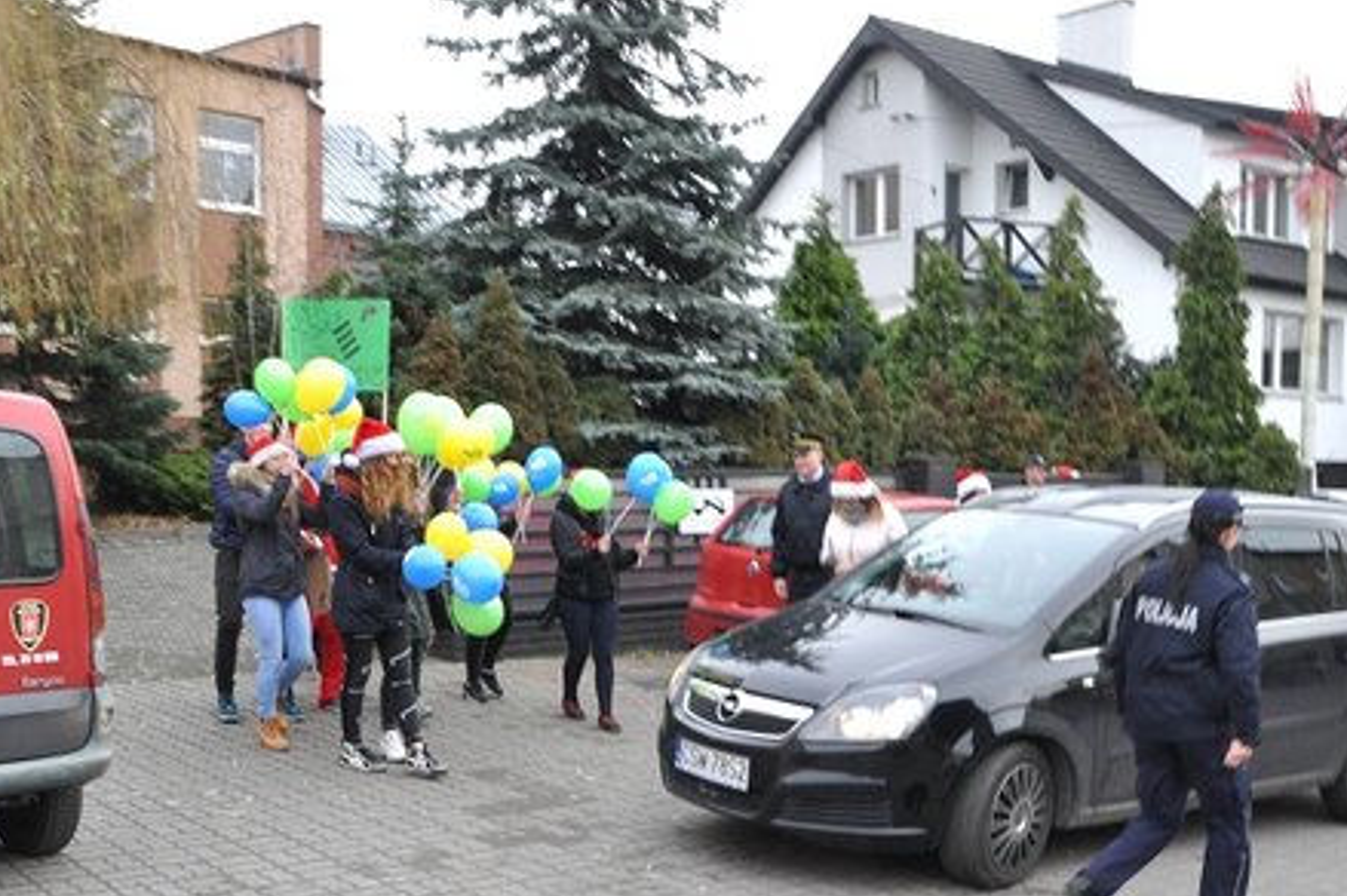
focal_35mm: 40
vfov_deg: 32.9
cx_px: 712
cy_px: 626
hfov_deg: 48.5
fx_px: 1496
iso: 800
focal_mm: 18
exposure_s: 1/100
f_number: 11
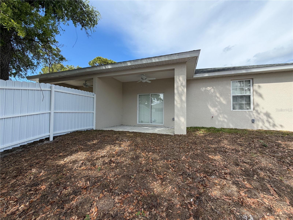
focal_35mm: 14
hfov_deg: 102.1
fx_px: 119
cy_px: 110
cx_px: 146
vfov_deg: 85.7
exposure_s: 1/770
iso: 32
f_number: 2.2
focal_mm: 2.22
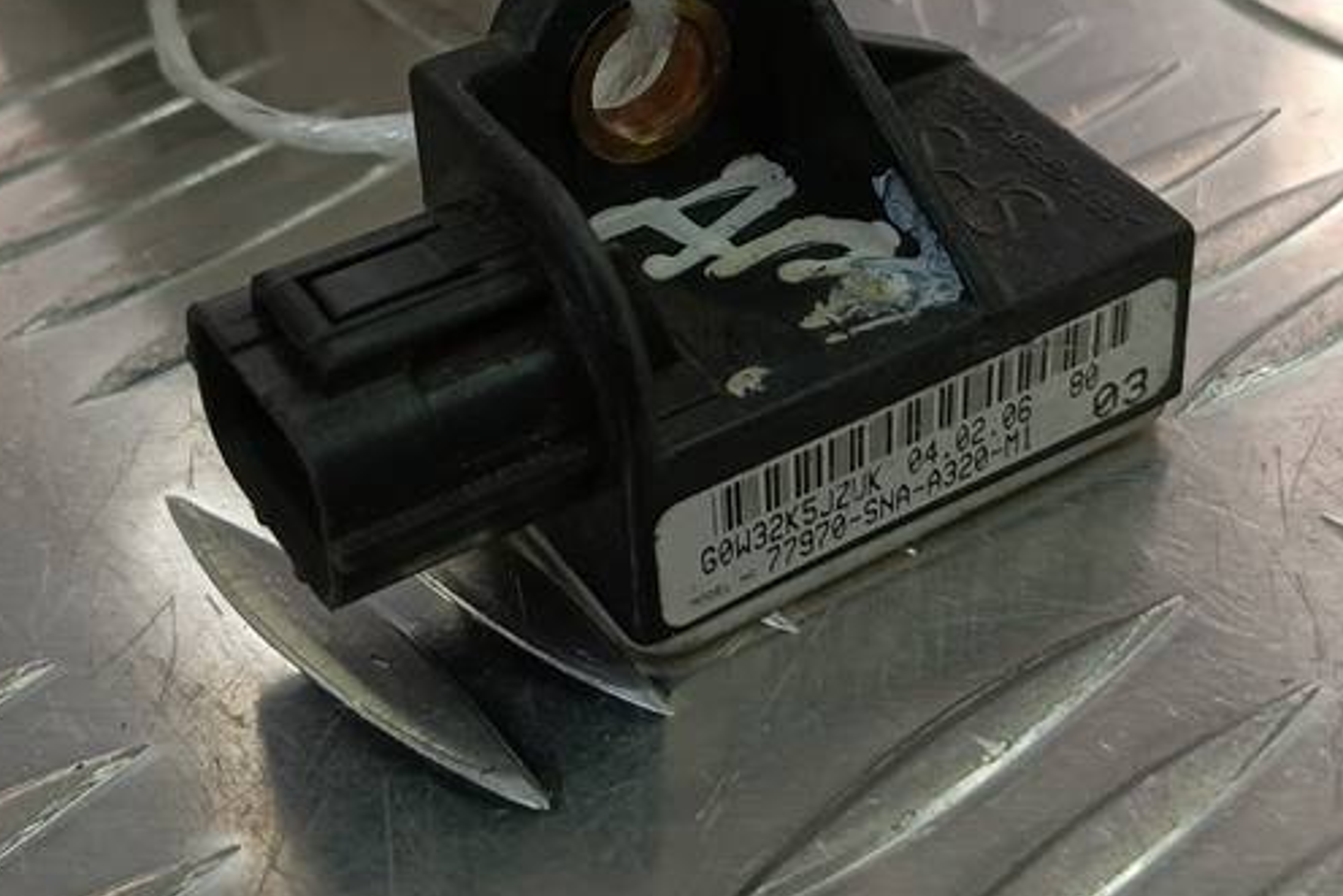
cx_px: 696
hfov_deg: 34.5
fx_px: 2164
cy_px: 311
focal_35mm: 58
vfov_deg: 23.3
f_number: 1.6
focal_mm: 4.11
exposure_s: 1/100
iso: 95
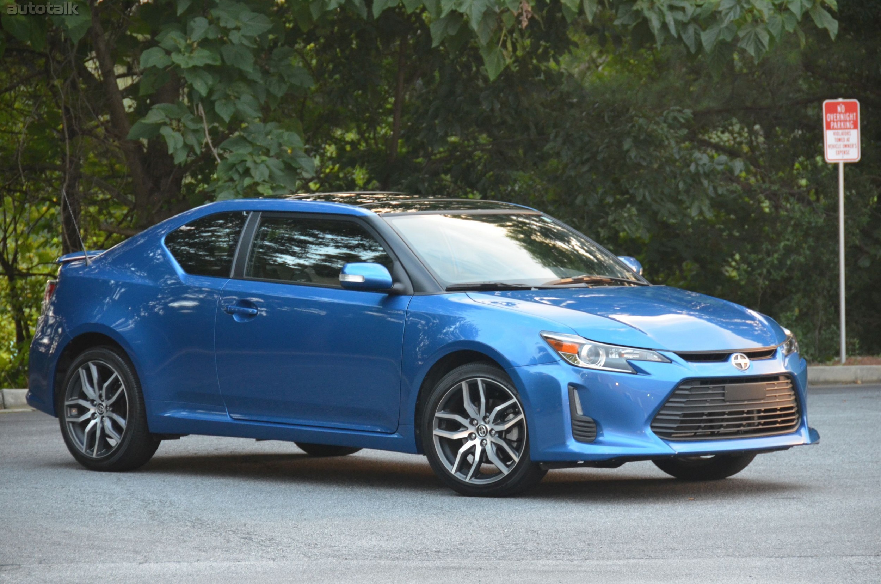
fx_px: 4396
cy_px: 292
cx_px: 440
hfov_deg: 11.4
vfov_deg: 7.6
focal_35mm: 180
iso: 1600
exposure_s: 1/60
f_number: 5.3
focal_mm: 120
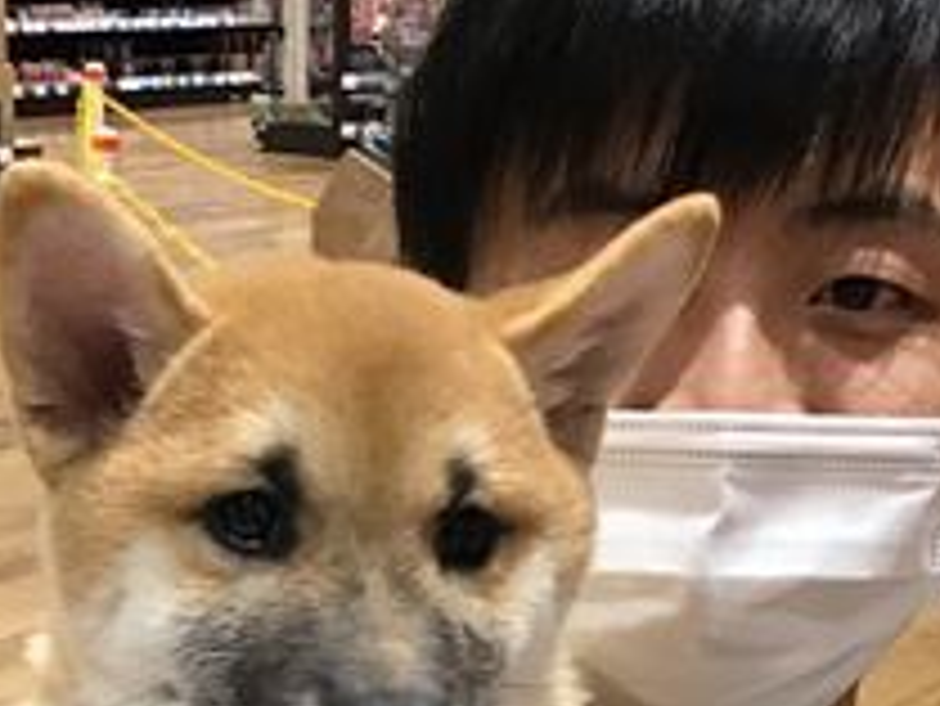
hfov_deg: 22.0
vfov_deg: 15.7
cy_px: 931
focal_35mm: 89
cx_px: 373
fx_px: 2418
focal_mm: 3.3
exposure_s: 1/30
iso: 64
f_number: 2.4
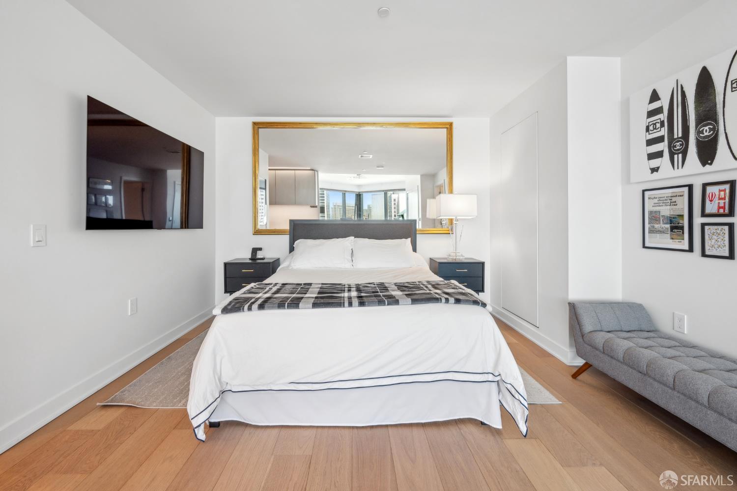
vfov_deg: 81.2
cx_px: 368
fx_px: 287
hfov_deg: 104.3
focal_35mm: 14
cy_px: 246
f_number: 7.1
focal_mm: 14
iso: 200
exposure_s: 1/30
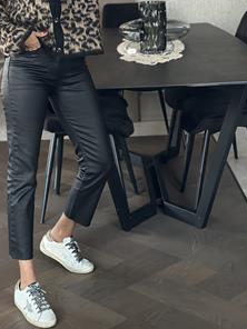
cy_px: 96
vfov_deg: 23.7
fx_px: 780
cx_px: 60
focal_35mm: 82
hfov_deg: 17.9
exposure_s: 1/40
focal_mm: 6.86
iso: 640
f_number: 1.78
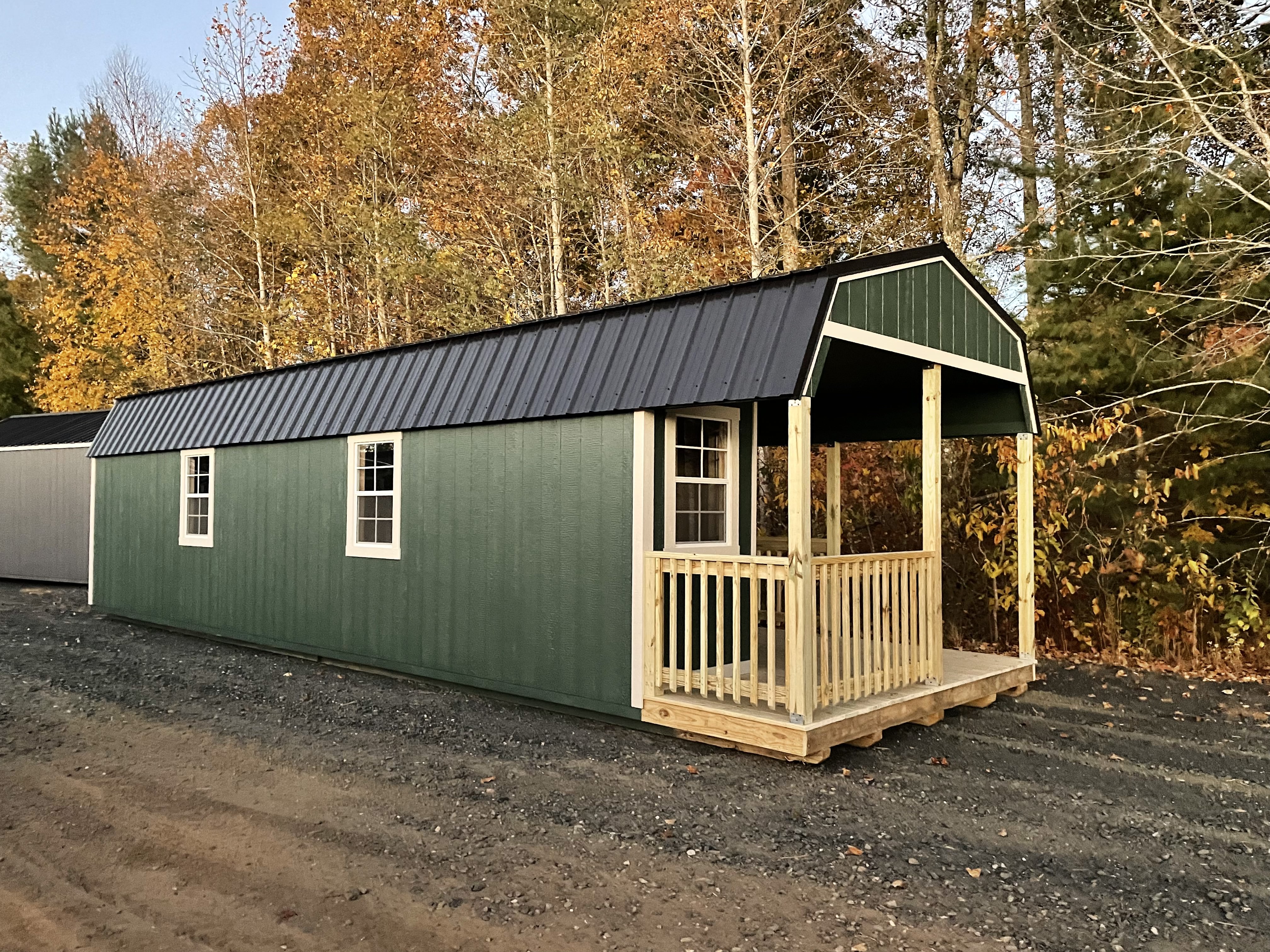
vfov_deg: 53.1
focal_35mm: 26
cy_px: 476
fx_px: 954
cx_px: 635
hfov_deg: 67.3
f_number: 1.6
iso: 1000
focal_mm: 4.2
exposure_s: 1/30
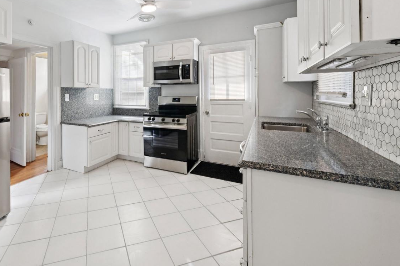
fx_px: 200
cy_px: 98
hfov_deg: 88.3
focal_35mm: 18
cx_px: 151
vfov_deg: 66.3
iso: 250
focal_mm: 14
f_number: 9
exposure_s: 1/40
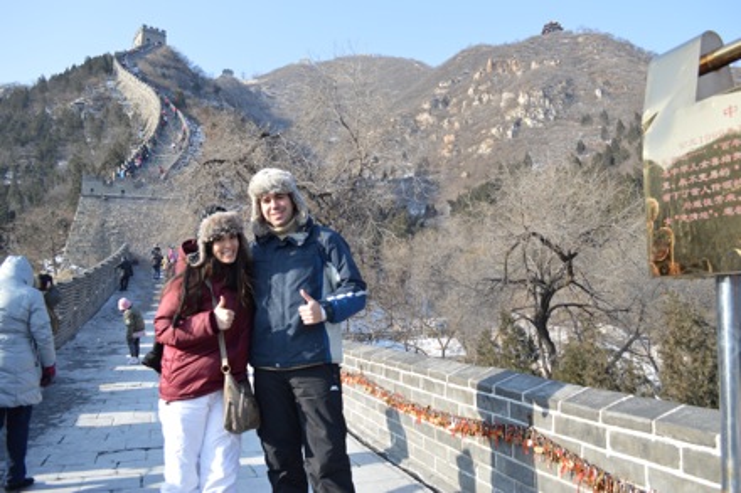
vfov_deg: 47.9
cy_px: 246
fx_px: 556
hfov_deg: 67.4
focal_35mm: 27
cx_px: 370
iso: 100
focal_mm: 18
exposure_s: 1/160
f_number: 6.3
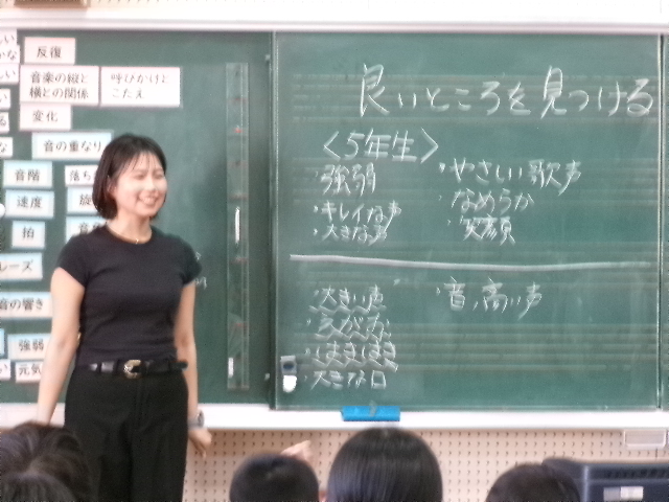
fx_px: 2223
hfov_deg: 17.1
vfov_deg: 12.9
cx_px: 334
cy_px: 251
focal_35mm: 115
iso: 800
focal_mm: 20.6
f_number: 6.2
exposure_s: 1/25
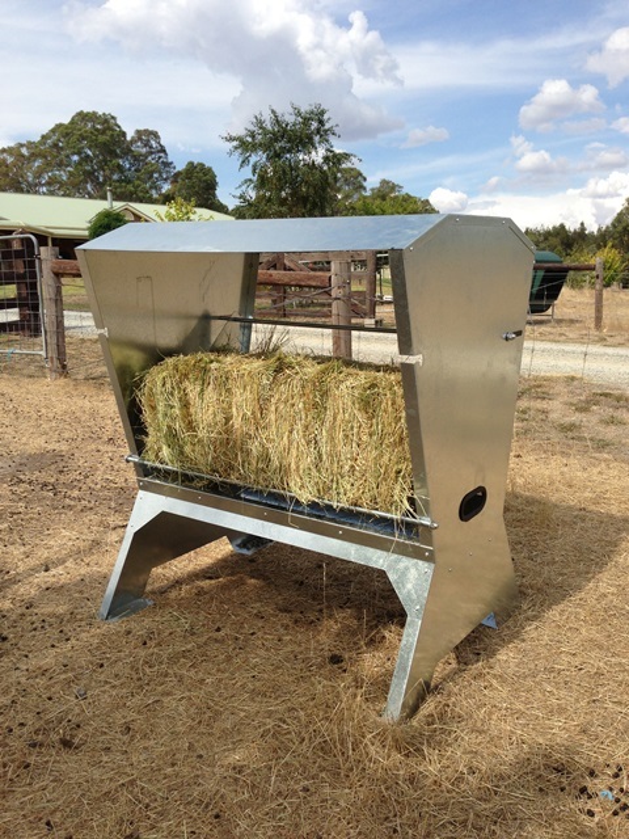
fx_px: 800
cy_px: 420
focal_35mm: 33
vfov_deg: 55.4
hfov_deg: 42.9
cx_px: 314
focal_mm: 4.13
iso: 50
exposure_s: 1/1695
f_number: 2.4
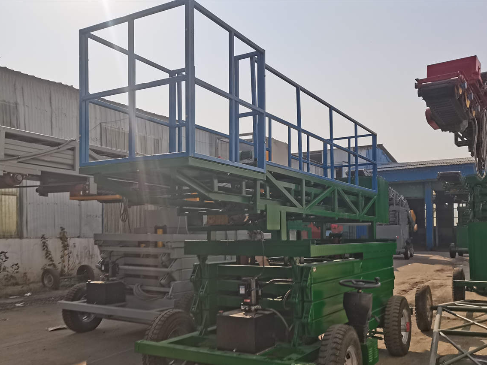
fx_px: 464
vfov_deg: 42.6
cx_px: 256
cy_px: 231
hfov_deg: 55.3
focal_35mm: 33
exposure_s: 1/2222
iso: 50
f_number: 1.8
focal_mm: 5.58
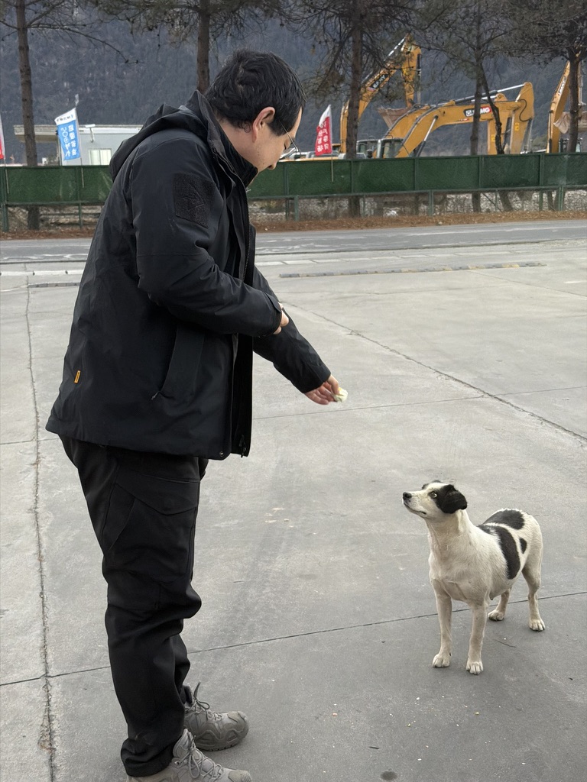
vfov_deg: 39.7
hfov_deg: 30.3
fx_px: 1085
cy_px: 391
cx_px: 294
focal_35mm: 48
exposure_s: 1/60
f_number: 1.78
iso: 125
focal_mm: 6.76
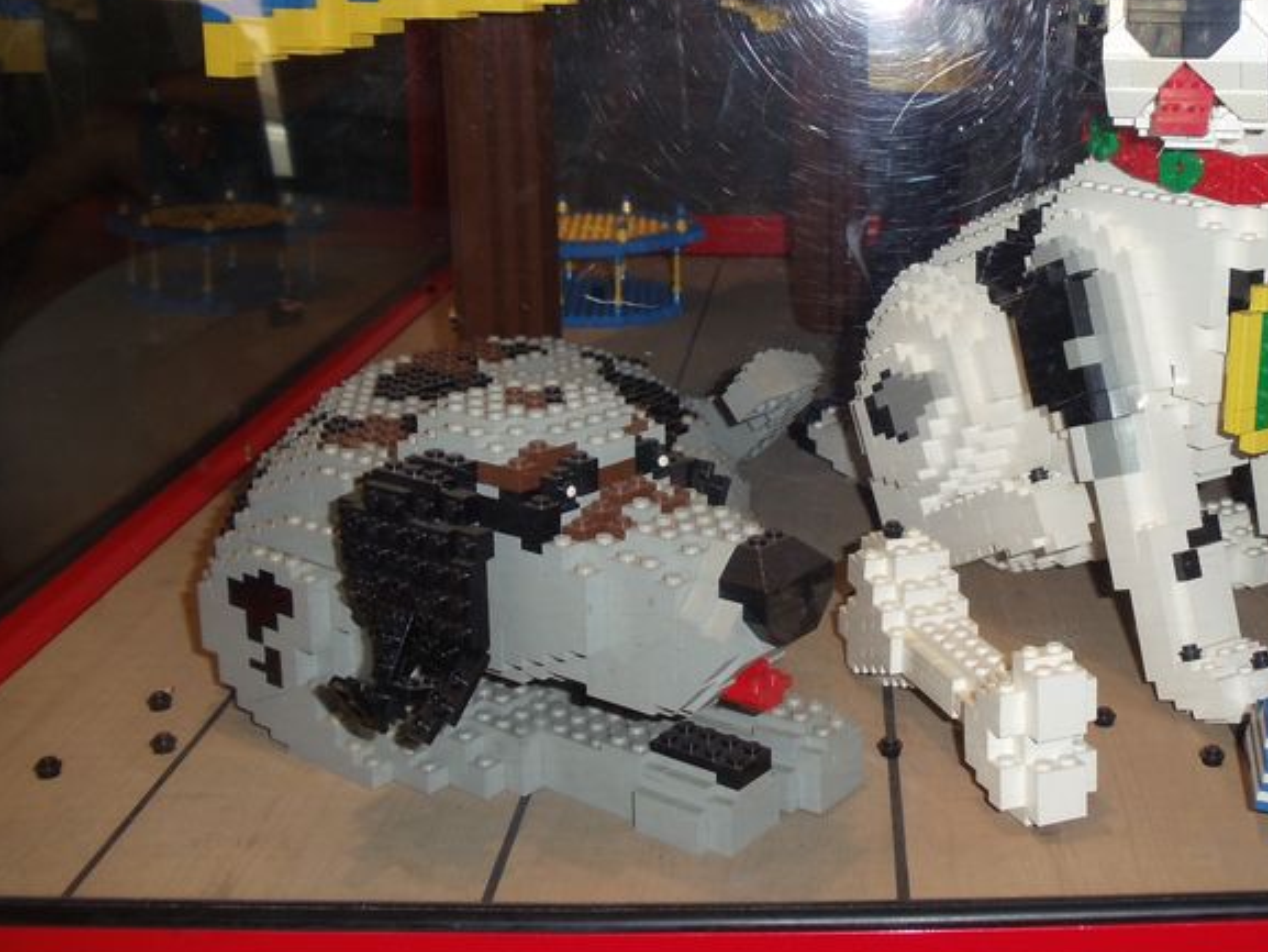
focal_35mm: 61
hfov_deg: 31.5
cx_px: 835
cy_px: 308
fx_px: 2235
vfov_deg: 23.9
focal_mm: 6
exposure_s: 1/30
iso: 80
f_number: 3.5
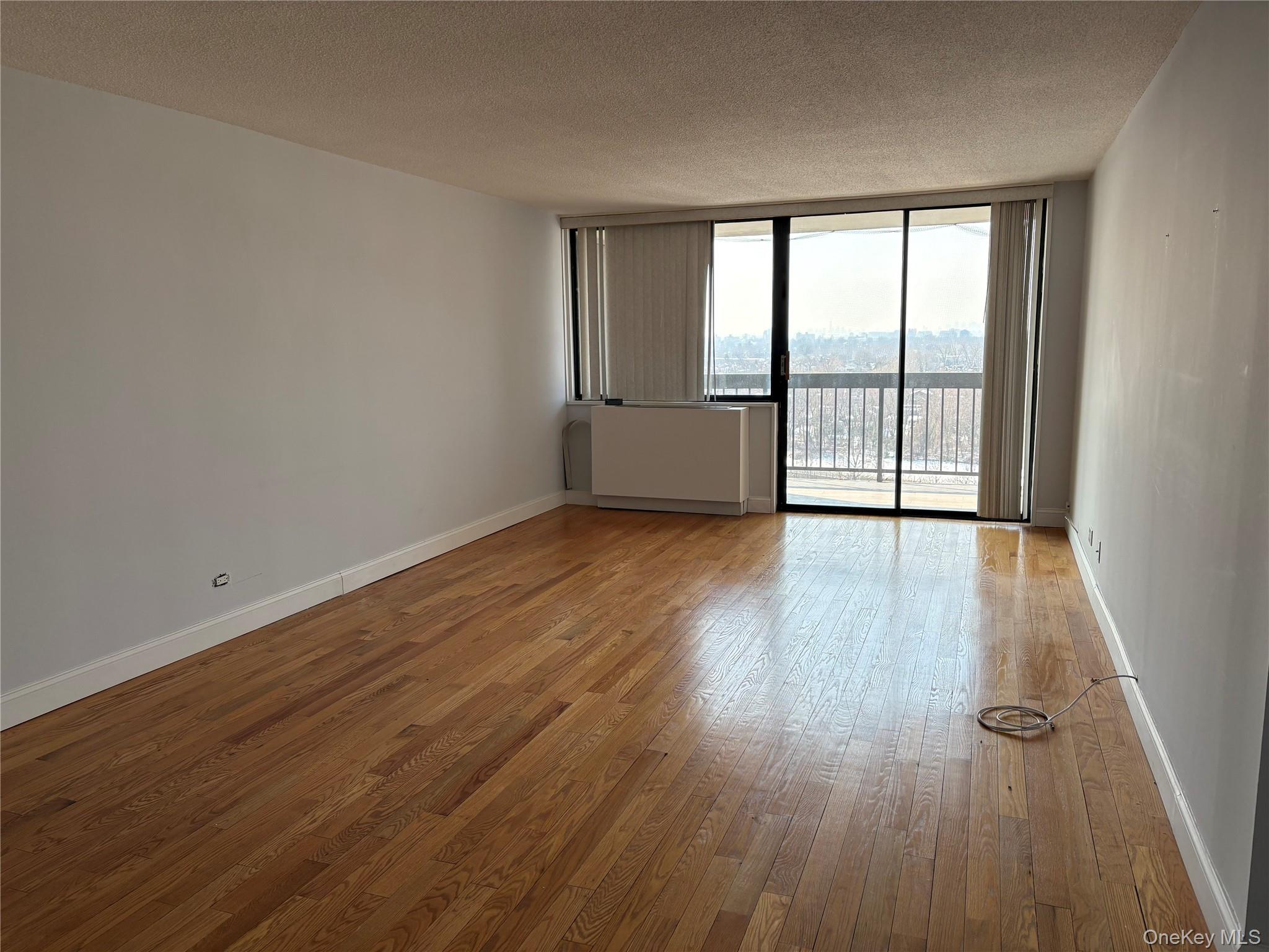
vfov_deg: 53.1
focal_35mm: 26
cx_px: 634
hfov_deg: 67.3
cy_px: 476
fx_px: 953
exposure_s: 1/424
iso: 64
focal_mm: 5.96
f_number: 1.6
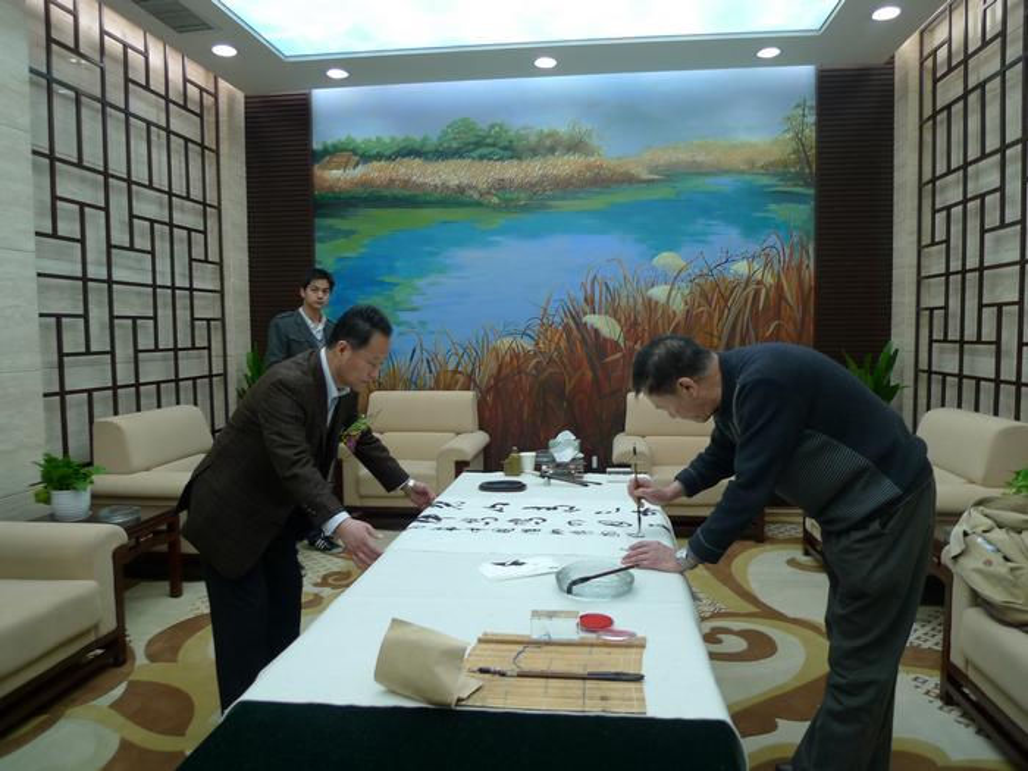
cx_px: 514
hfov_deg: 71.6
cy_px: 386
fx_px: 713
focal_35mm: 24
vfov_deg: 56.8
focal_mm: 5.1
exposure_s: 1/30
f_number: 2
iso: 125
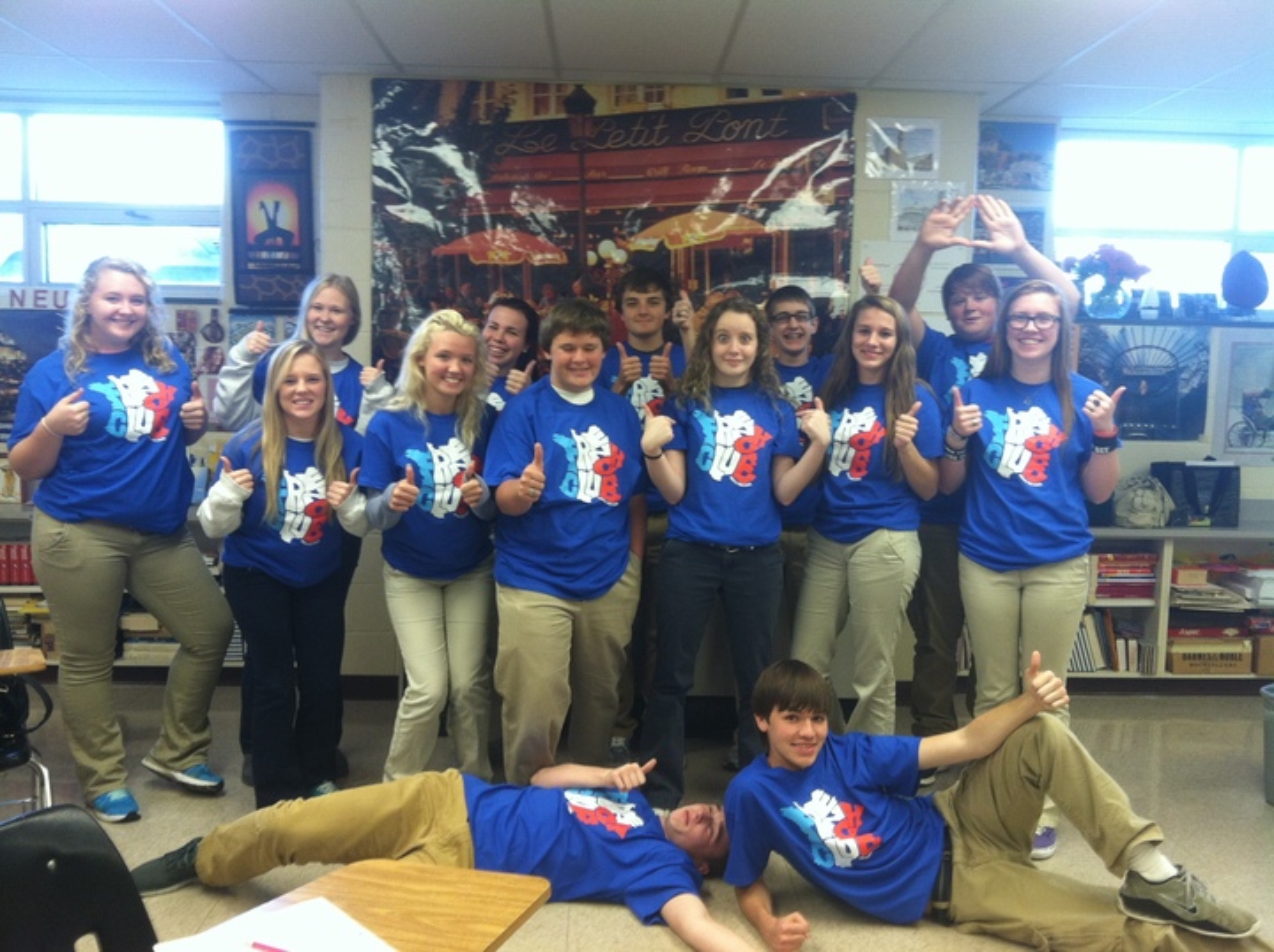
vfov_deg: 40.6
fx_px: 1286
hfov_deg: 52.7
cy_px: 476
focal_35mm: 35
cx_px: 637
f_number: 2.8
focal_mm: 3.85
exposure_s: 1/15
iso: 100
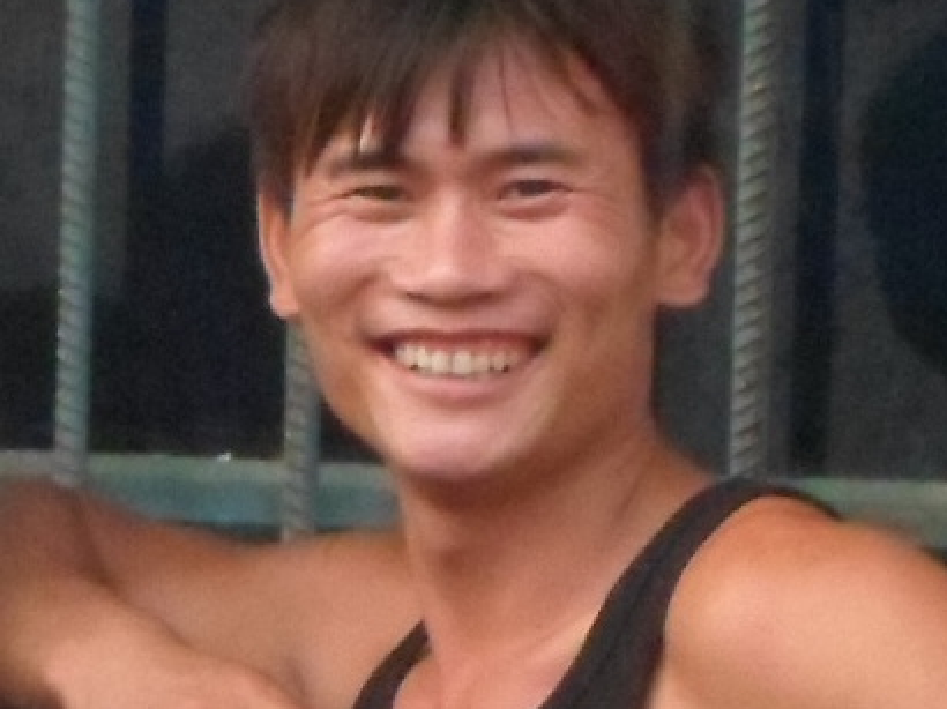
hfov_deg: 29.8
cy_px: 305
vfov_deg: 22.5
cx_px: 480
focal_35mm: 65
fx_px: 1777
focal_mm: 8.1
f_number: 4.7
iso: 640
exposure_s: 1/180
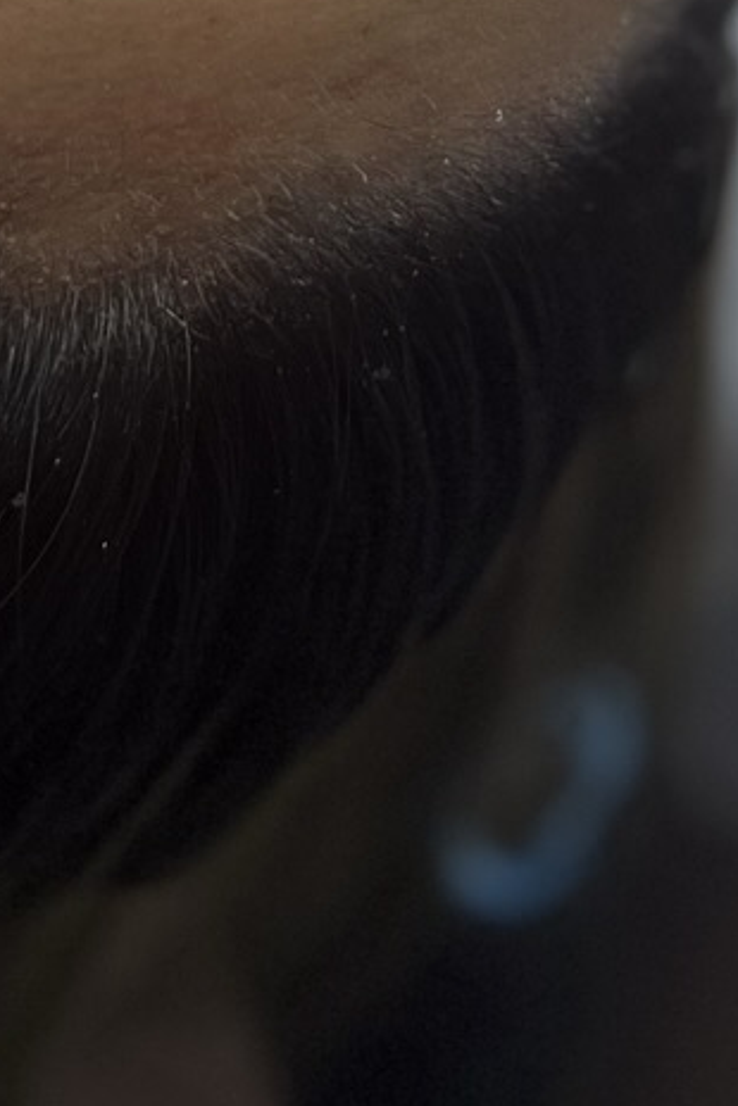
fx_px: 3659
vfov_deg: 14.0
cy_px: -1215
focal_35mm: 119
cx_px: -336
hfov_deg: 11.1
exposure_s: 1/493
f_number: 1.5
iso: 50
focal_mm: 5.7
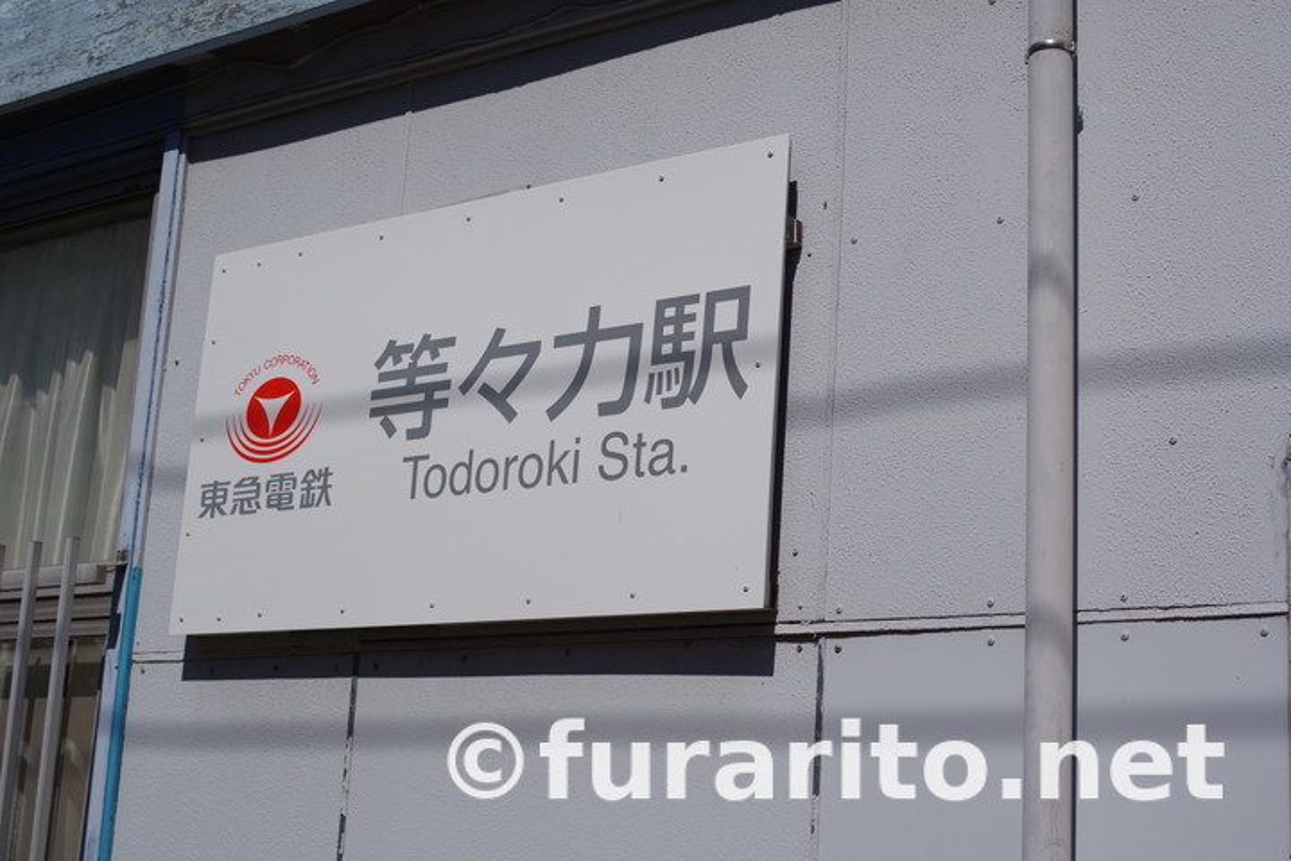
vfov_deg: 25.8
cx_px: 646
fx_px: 1883
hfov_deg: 37.9
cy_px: 430
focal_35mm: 52
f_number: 5.6
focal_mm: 35
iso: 100
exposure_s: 1/2000
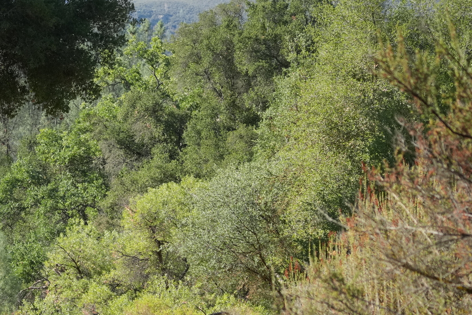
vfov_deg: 10.4
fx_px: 1718
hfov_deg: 15.4
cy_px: 307
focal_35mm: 131
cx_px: 34
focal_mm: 50
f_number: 4.5
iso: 640
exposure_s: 1/1600
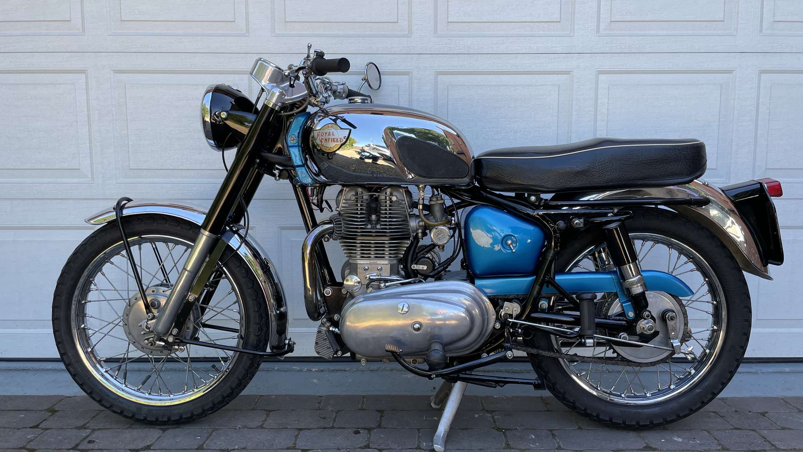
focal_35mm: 29
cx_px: 408
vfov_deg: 40.1
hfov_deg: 66.1
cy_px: 248
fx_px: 617
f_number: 1.6
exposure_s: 1/264
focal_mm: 4.2
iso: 32
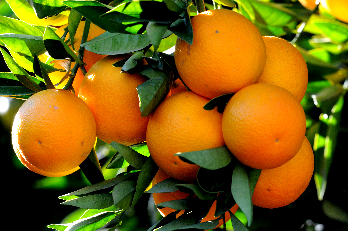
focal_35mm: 225
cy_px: 116
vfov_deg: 6.1
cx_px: 174
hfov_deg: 9.2
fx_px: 2172
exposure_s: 1/125
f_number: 8
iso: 500
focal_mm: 150
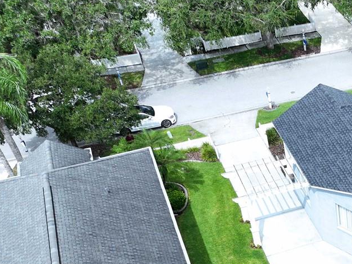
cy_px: 320
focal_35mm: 61
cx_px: 396
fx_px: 620
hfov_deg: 28.5
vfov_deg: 22.1
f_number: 3.5
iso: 100
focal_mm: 12.29
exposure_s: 1/200
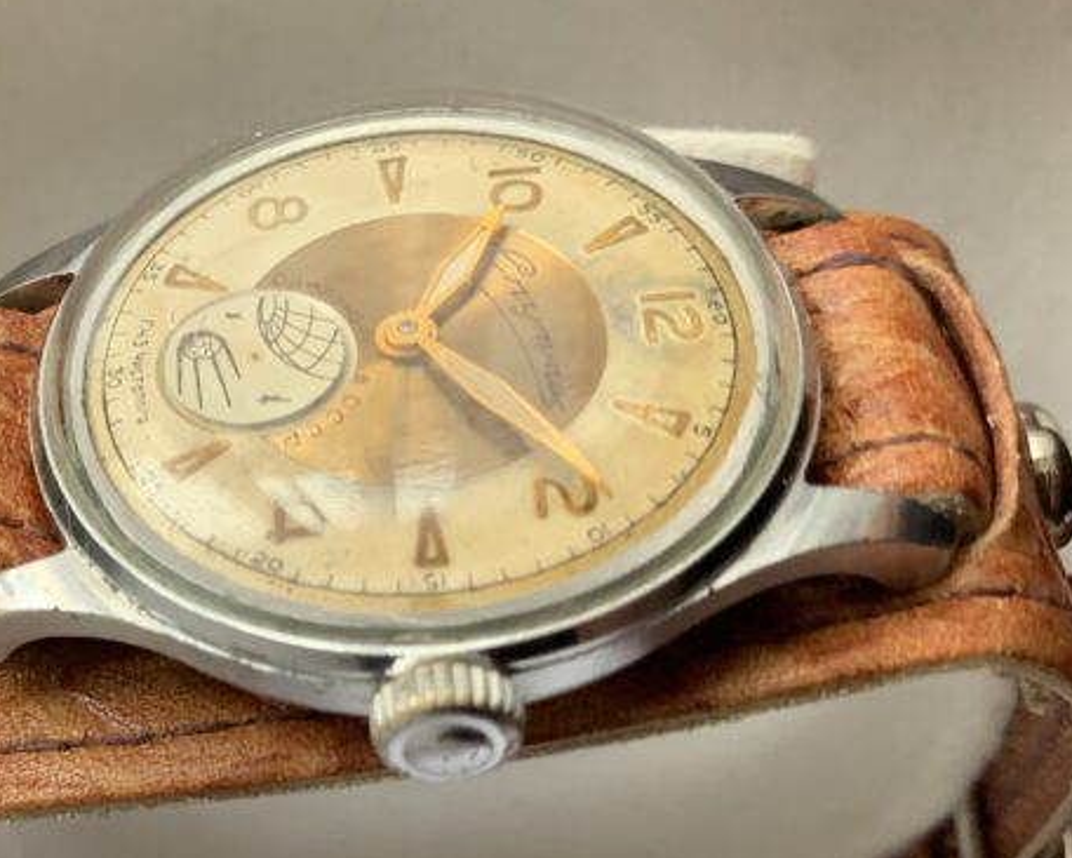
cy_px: 609
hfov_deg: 31.2
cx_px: 63
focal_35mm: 57
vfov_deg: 26.4
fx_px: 1809
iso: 320
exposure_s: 1/60
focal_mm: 4.25
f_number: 1.8
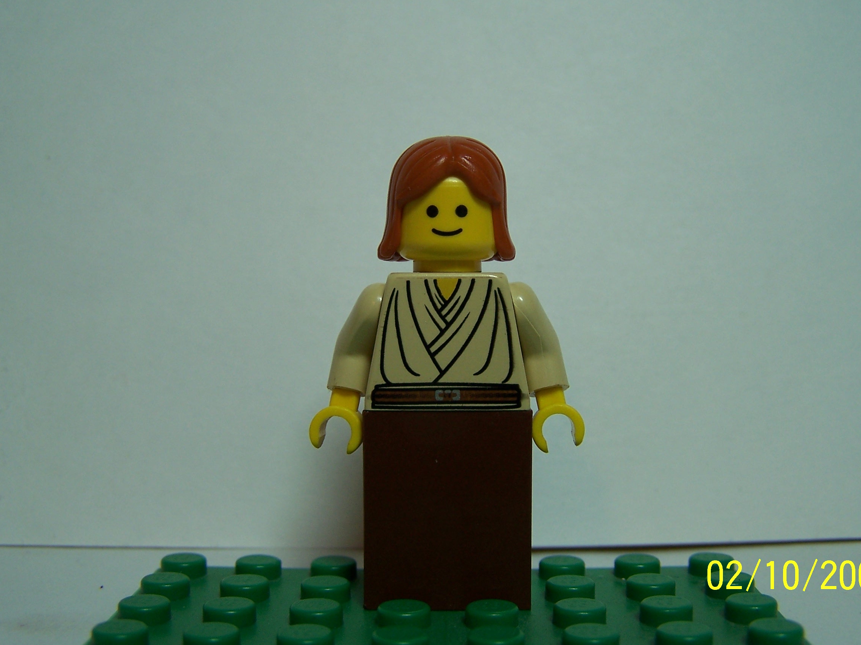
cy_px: 307
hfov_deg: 43.8
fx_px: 1070
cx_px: 461
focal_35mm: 43
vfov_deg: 33.6
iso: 80
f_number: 2.8
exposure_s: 1/60
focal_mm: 6.3
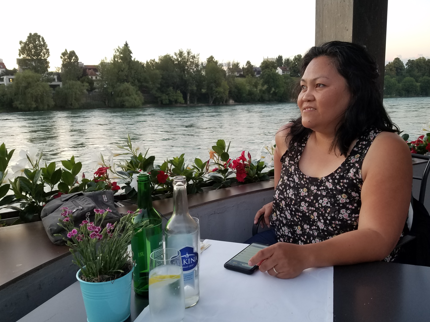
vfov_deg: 48.2
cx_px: 236
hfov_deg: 61.5
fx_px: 360
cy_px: 160
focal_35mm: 29
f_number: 1.7
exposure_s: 1/50
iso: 64
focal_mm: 4.2
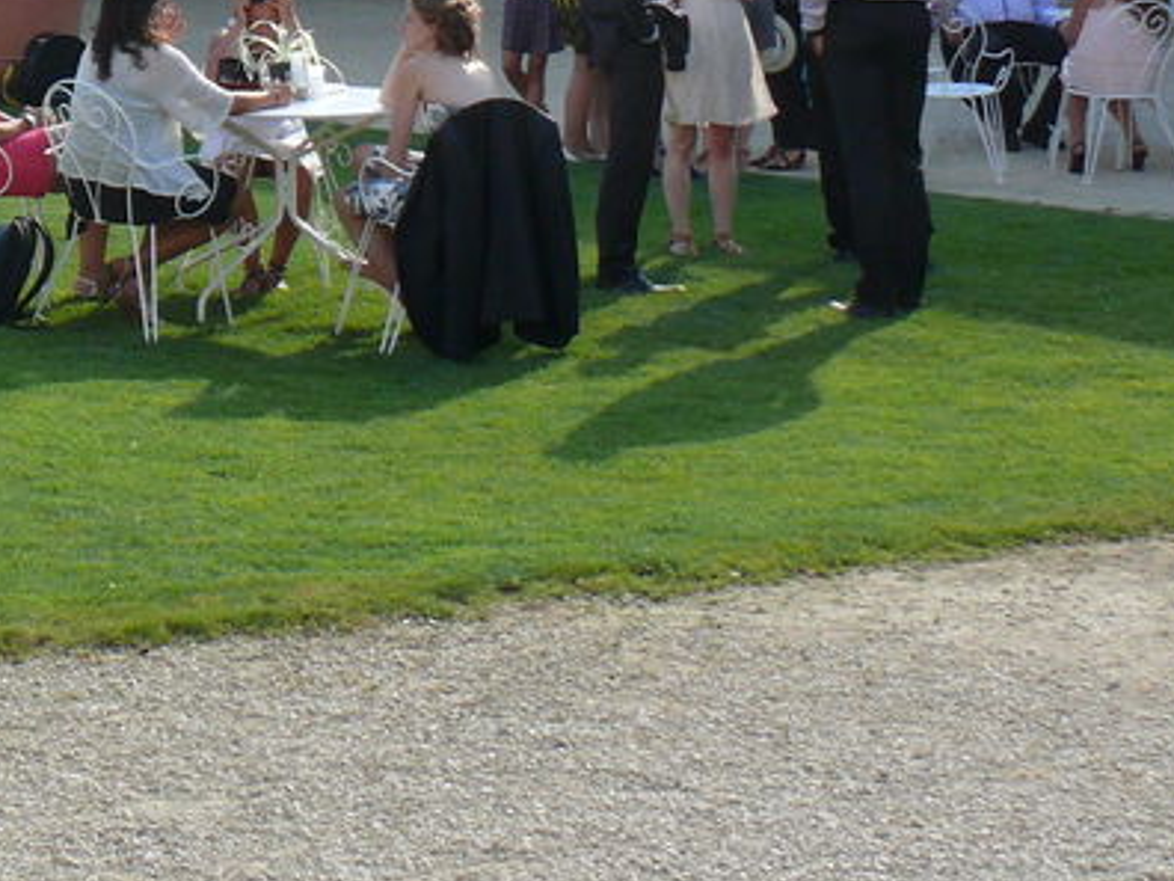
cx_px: -516
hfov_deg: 17.0
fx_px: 3595
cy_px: -205
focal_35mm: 106
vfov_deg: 13.5
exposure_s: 1/250
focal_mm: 7.4
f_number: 5.6
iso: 100
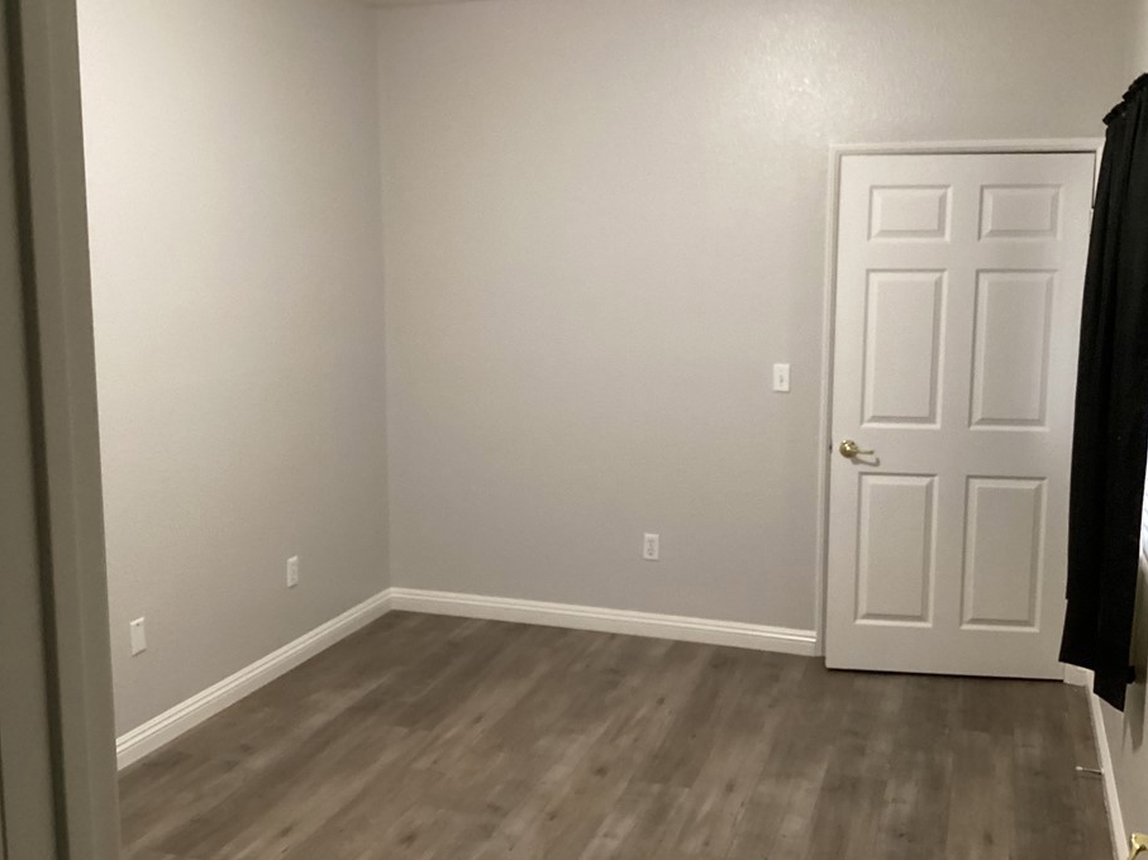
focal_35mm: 35
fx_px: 1161
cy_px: 405
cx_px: 585
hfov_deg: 52.6
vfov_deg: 40.7
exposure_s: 1/30
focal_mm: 3.3
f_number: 2.4
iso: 400
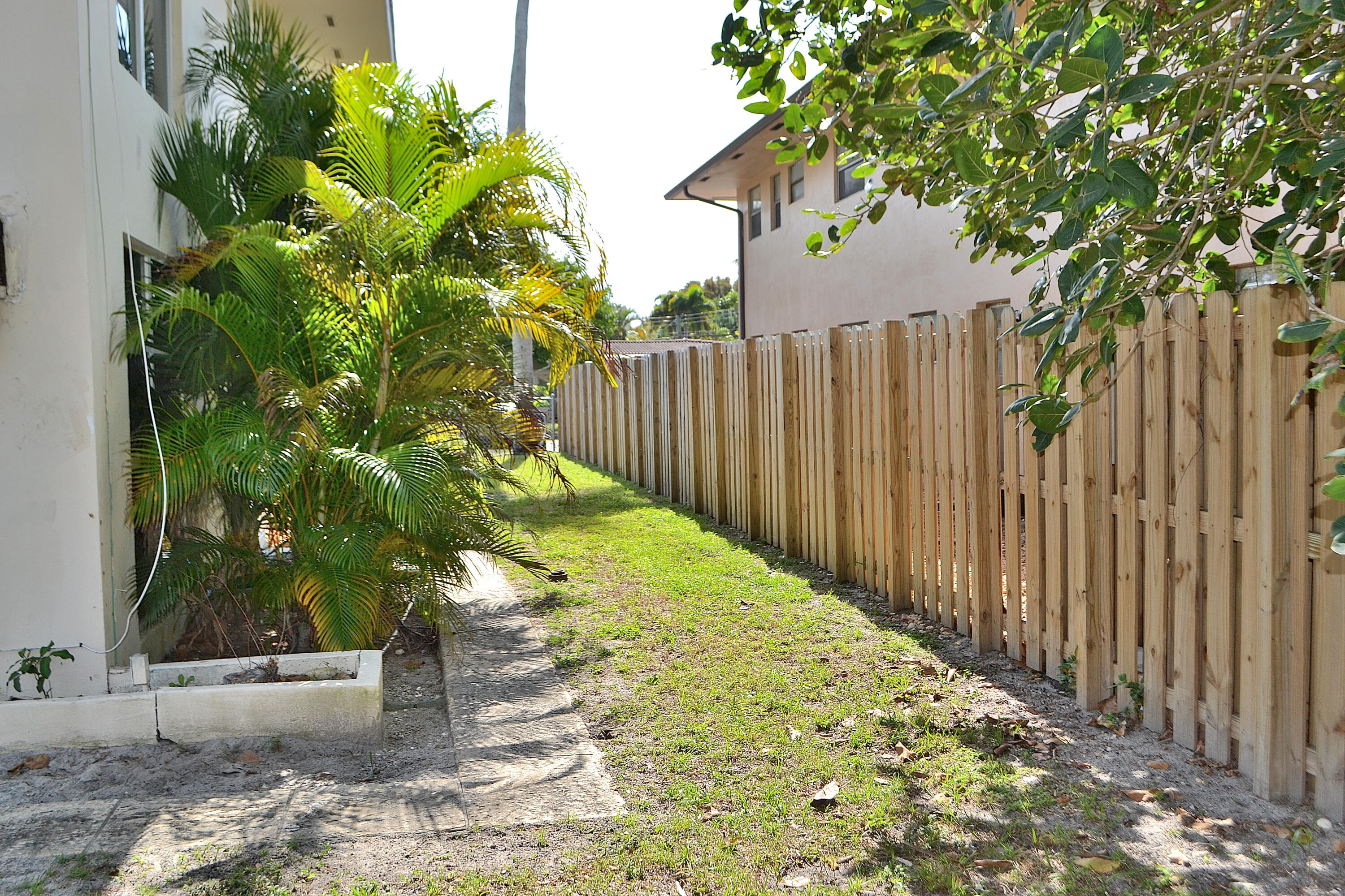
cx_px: 672
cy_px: 448
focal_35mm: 33
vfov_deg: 40.0
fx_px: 1233
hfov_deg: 57.2
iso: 100
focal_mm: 22
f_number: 7.1
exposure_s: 1/200
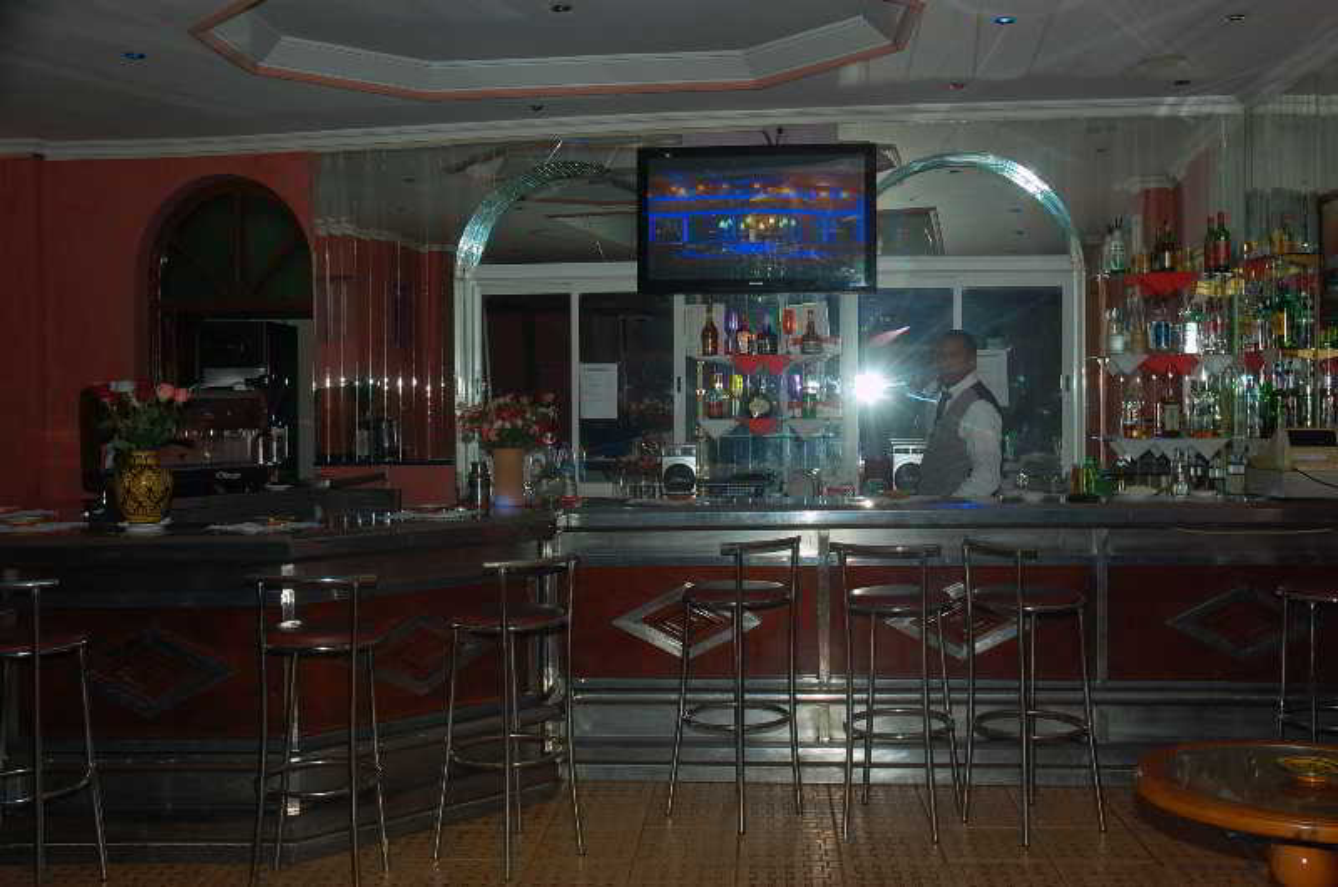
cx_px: 669
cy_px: 444
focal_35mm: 36
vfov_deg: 36.7
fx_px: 1335
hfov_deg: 53.2
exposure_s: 1/60
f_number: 5.6
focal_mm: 24
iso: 200
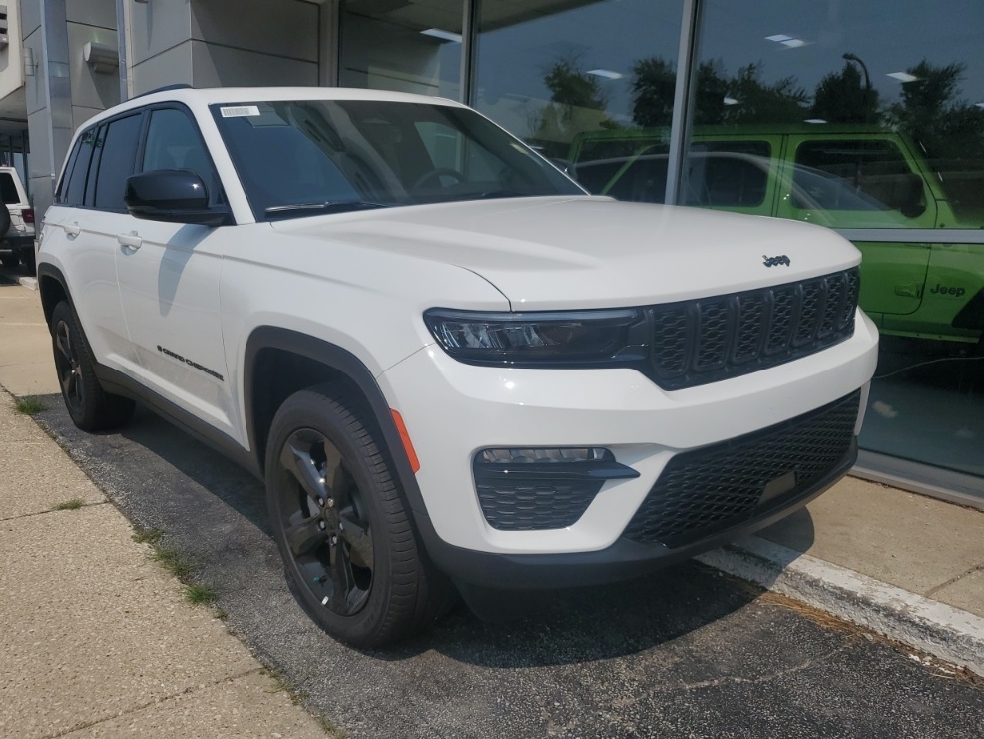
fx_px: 768
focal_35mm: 27
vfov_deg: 51.4
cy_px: 380
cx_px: 474
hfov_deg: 65.3
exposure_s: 1/9762
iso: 52
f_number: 1.5
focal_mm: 4.3
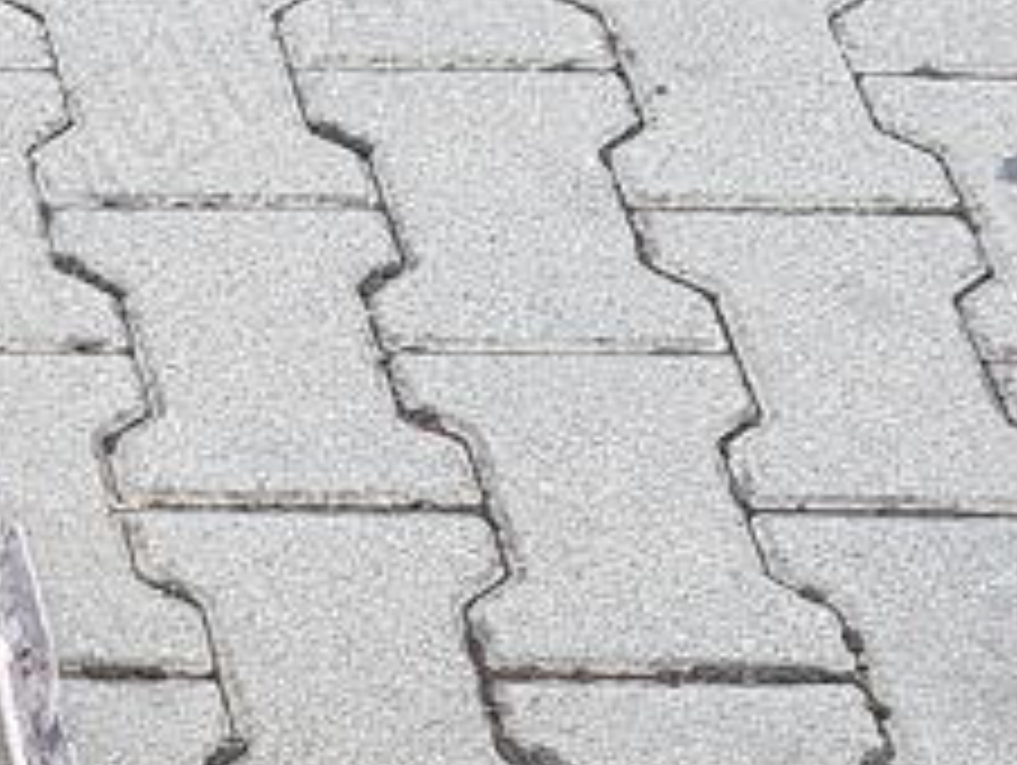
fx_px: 3382
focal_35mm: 115
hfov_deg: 13.9
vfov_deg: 12.3
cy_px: 1143
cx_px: -1152
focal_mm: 4.2
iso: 40
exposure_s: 1/331
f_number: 1.7
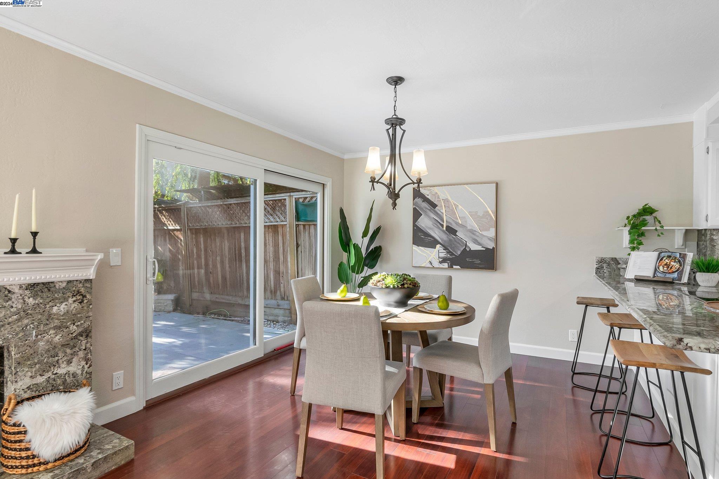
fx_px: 359
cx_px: 360
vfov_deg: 67.3
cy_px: 240
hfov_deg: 90.0
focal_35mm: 18
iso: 100
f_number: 8
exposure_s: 1/15
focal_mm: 12
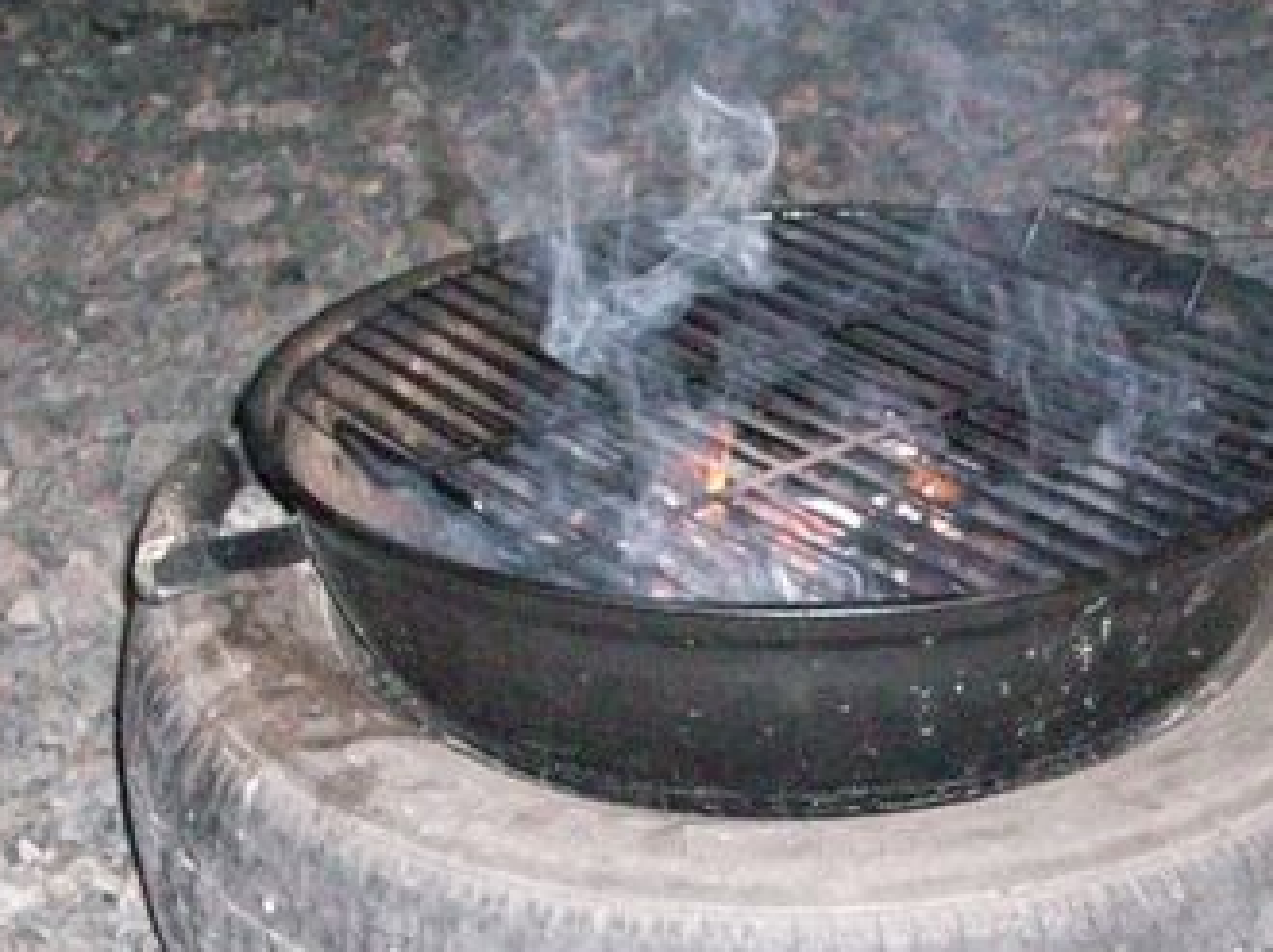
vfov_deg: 22.2
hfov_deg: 29.4
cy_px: 470
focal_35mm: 66
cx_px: 694
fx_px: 2425
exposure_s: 1/128
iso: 800
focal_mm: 5.7
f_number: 2.8
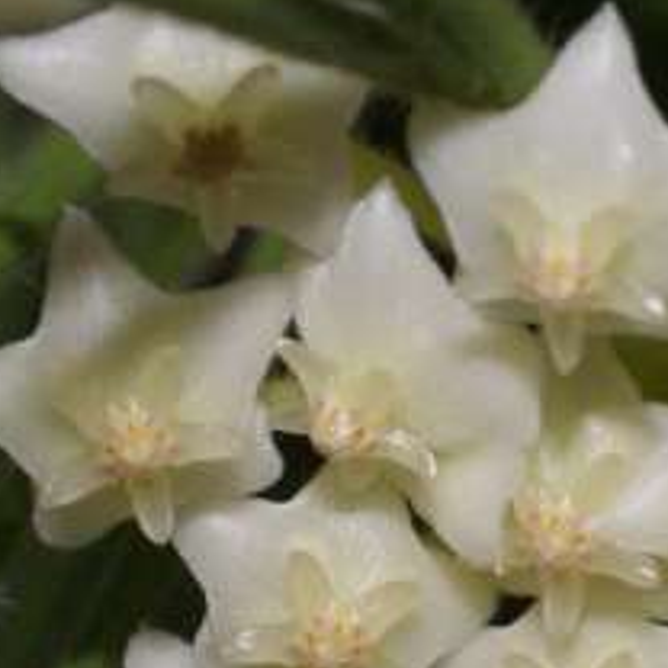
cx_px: 488
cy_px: 568
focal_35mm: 246
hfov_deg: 7.1
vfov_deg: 7.1
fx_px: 5371
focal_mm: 50
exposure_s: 1/80
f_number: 10
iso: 400
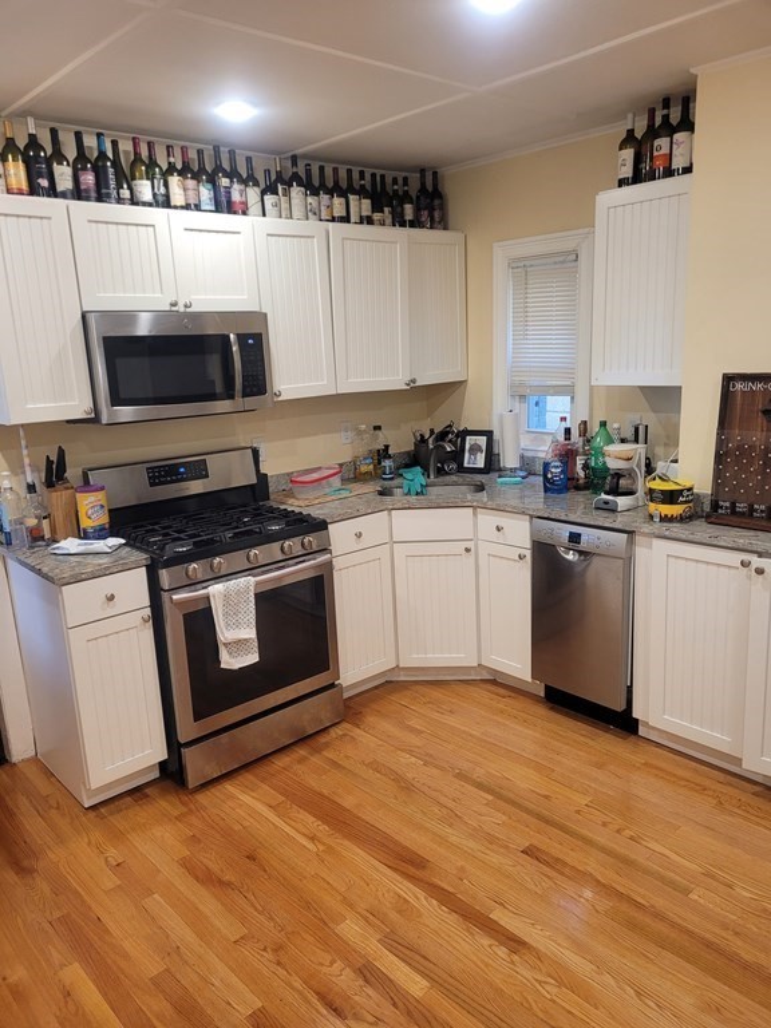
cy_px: 514
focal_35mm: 26
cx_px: 386
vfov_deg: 67.3
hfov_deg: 53.1
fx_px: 772
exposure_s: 1/59
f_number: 1.8
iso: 200
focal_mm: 5.4
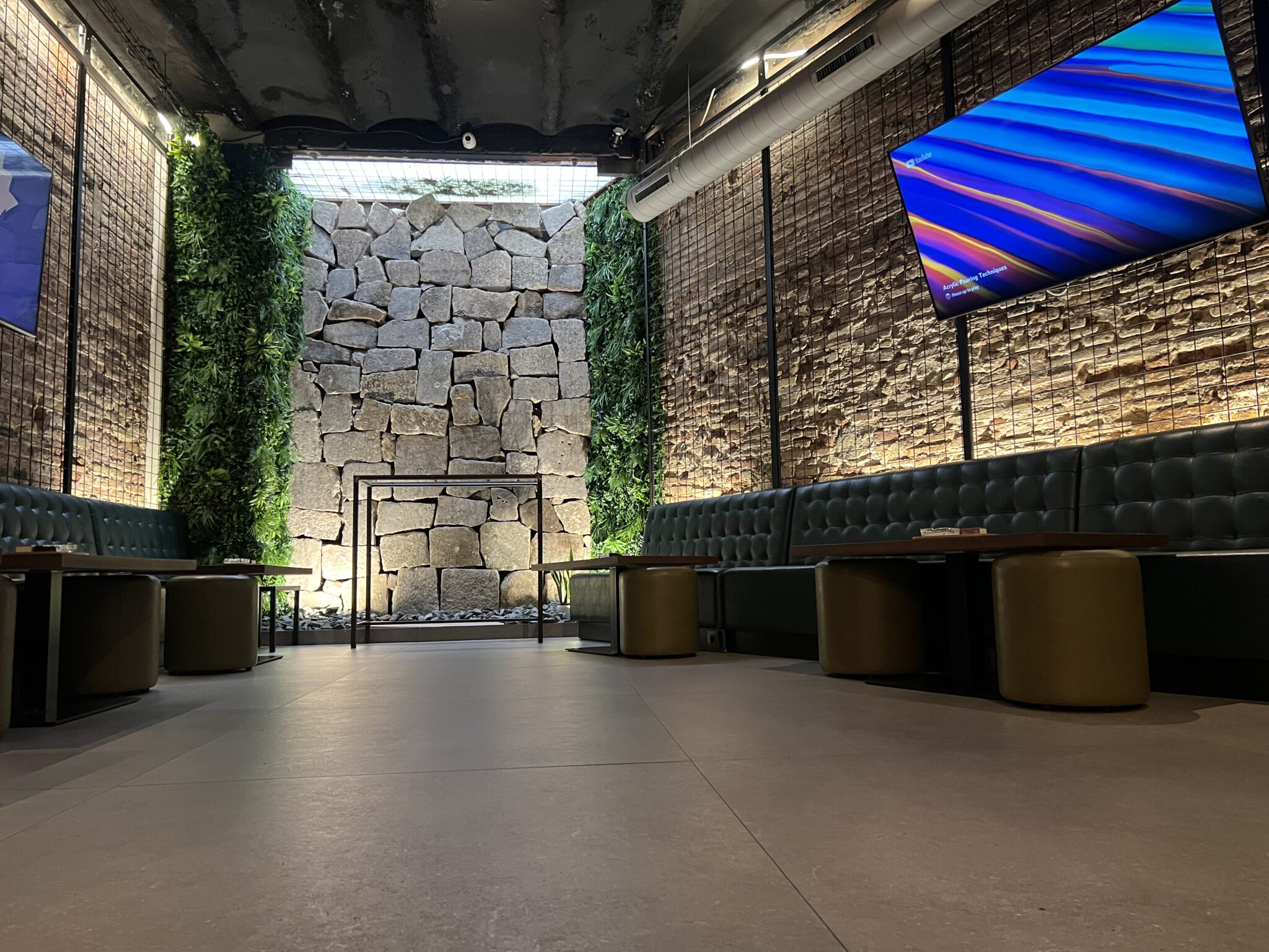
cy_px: 476
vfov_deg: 53.1
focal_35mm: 26
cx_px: 634
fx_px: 953
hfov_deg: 67.3
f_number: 1.5
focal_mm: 5.7
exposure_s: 1/50
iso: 500
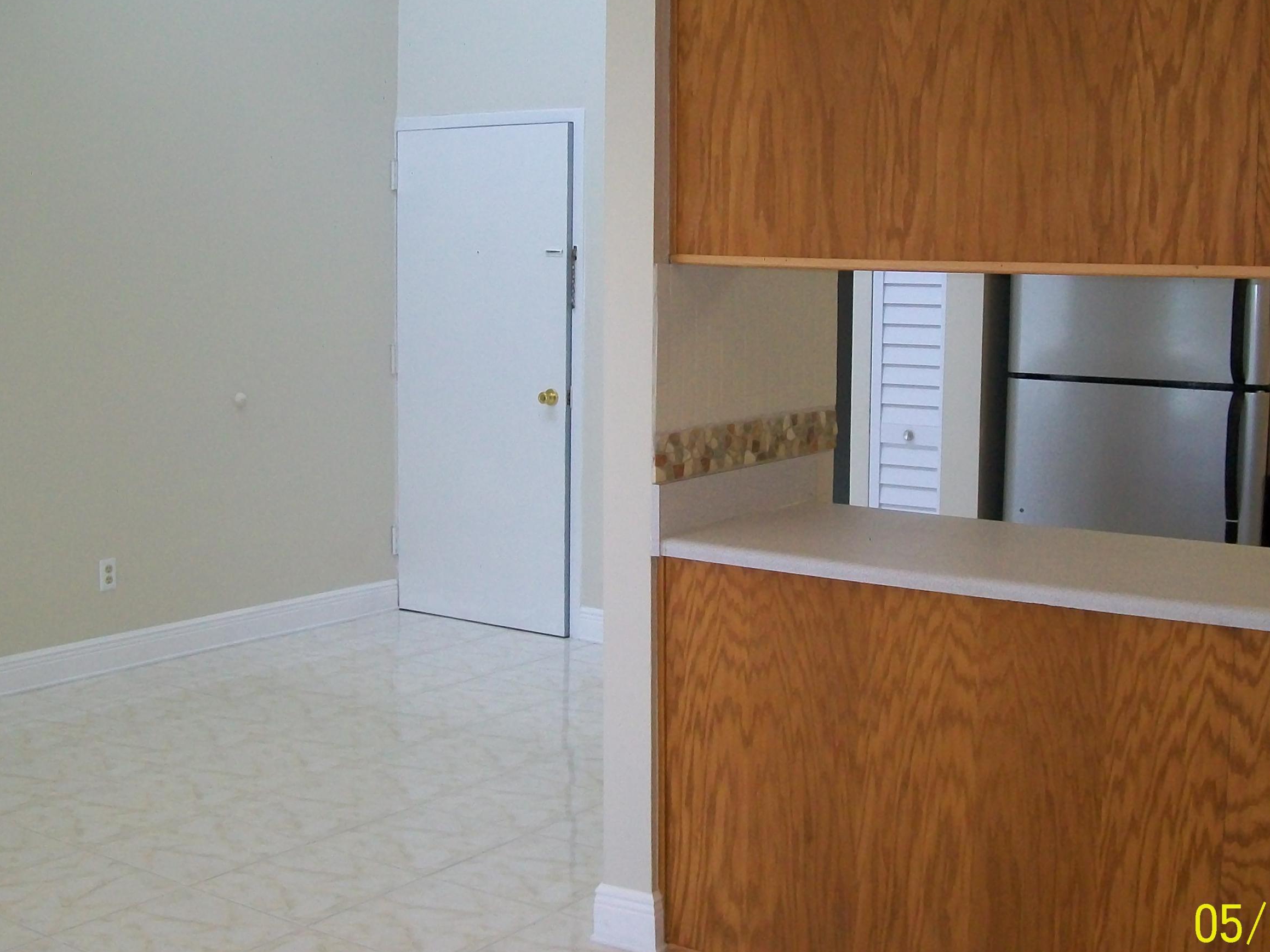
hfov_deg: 42.9
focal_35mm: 44
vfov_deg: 32.9
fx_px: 1614
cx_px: 706
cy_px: 445
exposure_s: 1/160
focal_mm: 6.1
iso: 160
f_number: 2.7
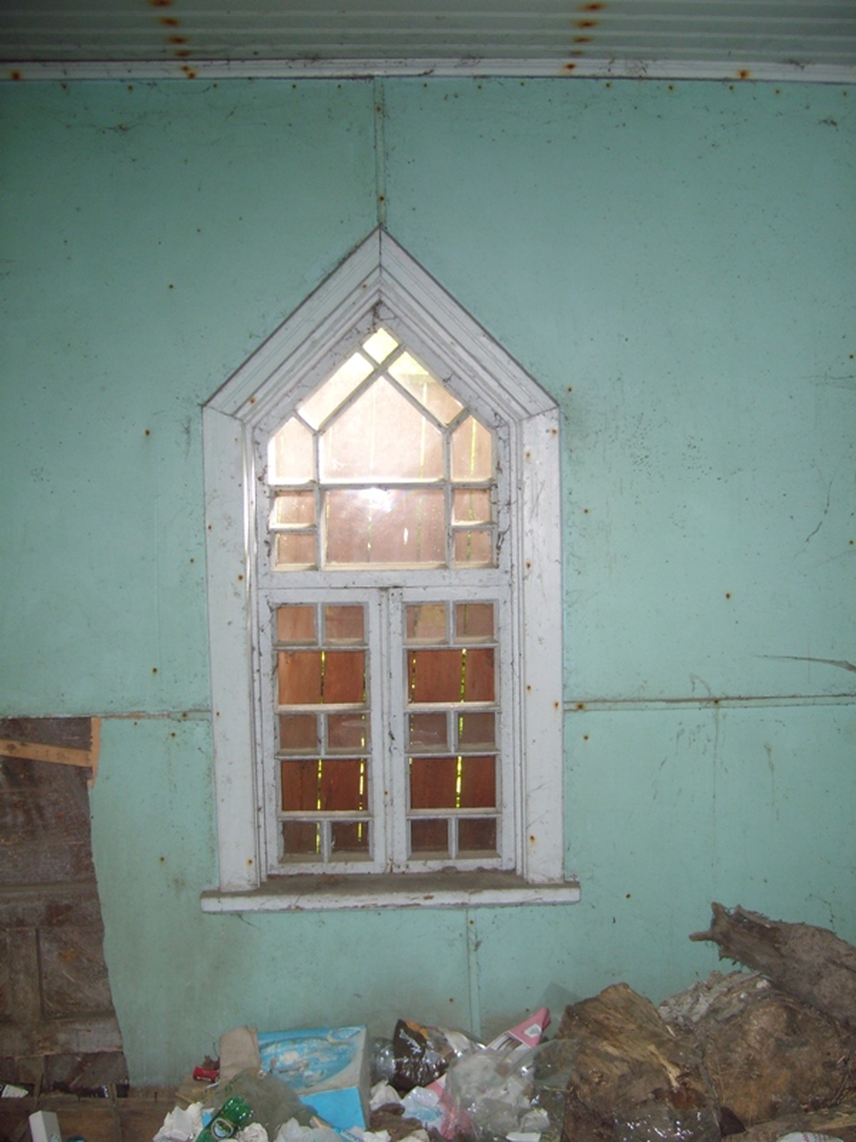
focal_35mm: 35
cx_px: 428
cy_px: 571
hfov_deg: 40.7
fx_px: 1154
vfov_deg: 52.6
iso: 100
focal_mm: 5.8
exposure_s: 1/30
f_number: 2.8
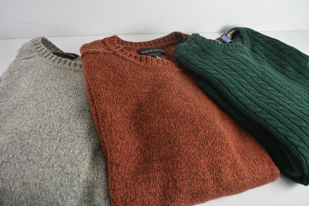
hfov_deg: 57.2
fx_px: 283
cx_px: 154
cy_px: 103
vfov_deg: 40.0
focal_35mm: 33
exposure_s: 1/80
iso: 400
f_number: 4.5
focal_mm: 22
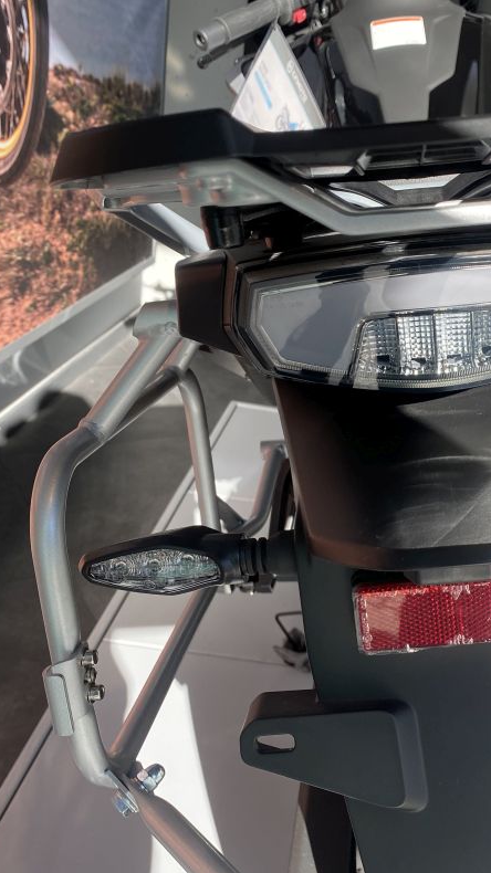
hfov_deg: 30.2
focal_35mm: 38
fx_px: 880
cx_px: 415
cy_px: 438
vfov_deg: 52.8
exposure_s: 1/460
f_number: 1.8
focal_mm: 4.25
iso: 32
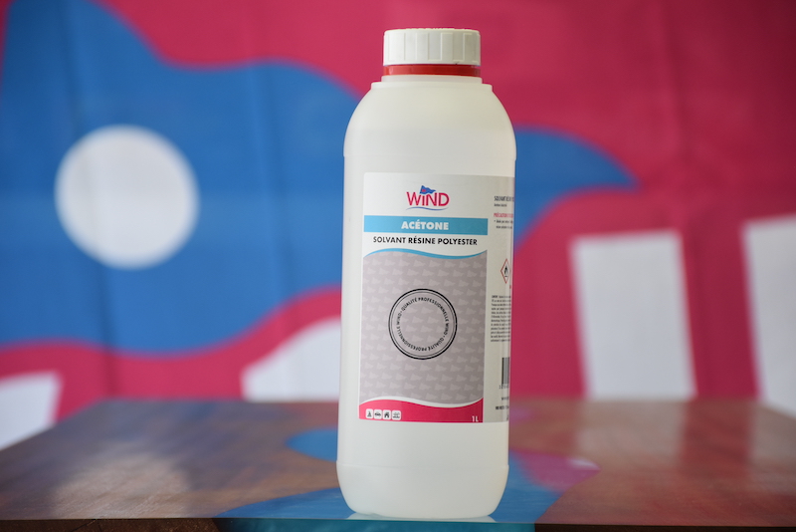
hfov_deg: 12.2
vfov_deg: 8.2
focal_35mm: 168
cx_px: 398
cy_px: 266
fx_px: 3716
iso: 400
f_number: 5.6
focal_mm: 112
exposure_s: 1/100
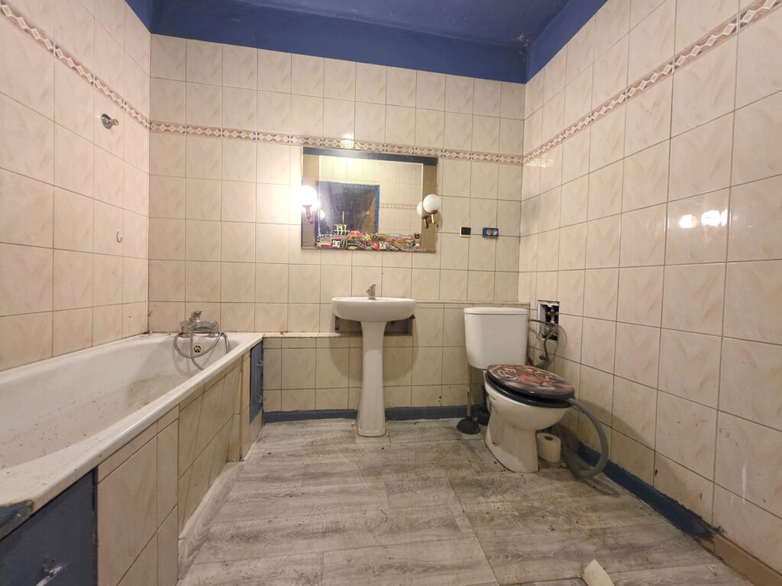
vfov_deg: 89.9
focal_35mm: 13
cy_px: 293
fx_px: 294
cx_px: 391
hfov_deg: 106.2
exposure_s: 1/50
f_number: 1.9
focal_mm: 2.2
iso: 500
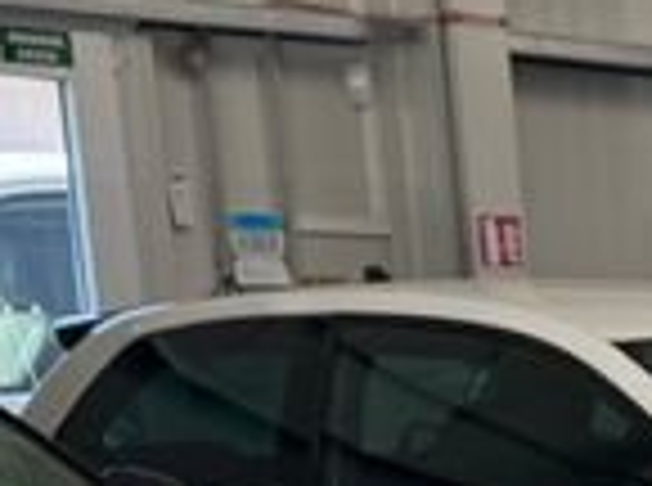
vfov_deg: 8.1
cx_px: 1938
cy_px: 1125
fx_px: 3194
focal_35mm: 170
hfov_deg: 9.3
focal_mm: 6.76
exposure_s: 1/121
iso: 64
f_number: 1.78
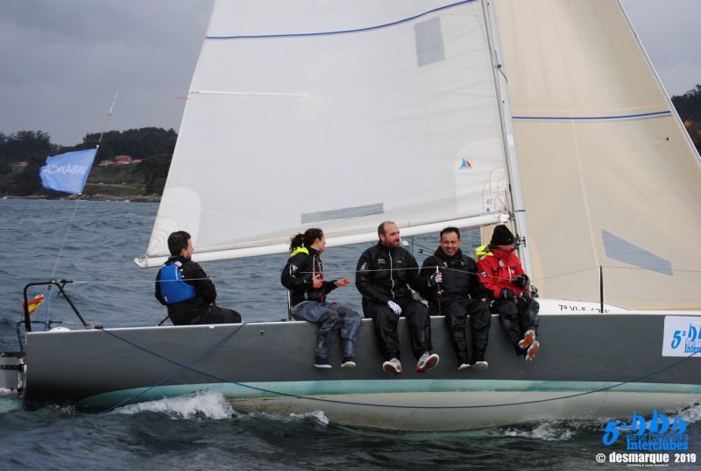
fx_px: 1610
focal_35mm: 82
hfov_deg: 24.6
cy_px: 236
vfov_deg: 16.6
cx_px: 350
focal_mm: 55
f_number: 5.6
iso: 125
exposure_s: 1/125
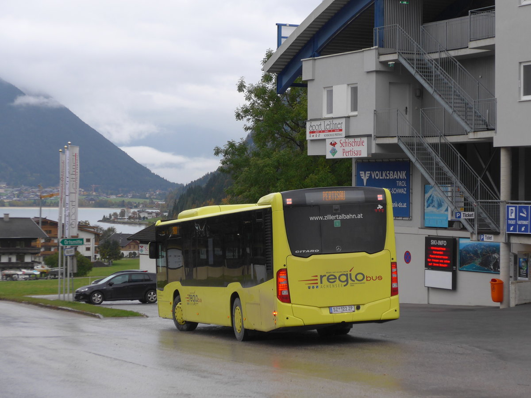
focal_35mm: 97
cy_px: 199
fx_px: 1488
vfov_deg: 15.2
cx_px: 266
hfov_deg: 20.2
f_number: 4.7
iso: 125
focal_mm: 19.2
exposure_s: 1/80
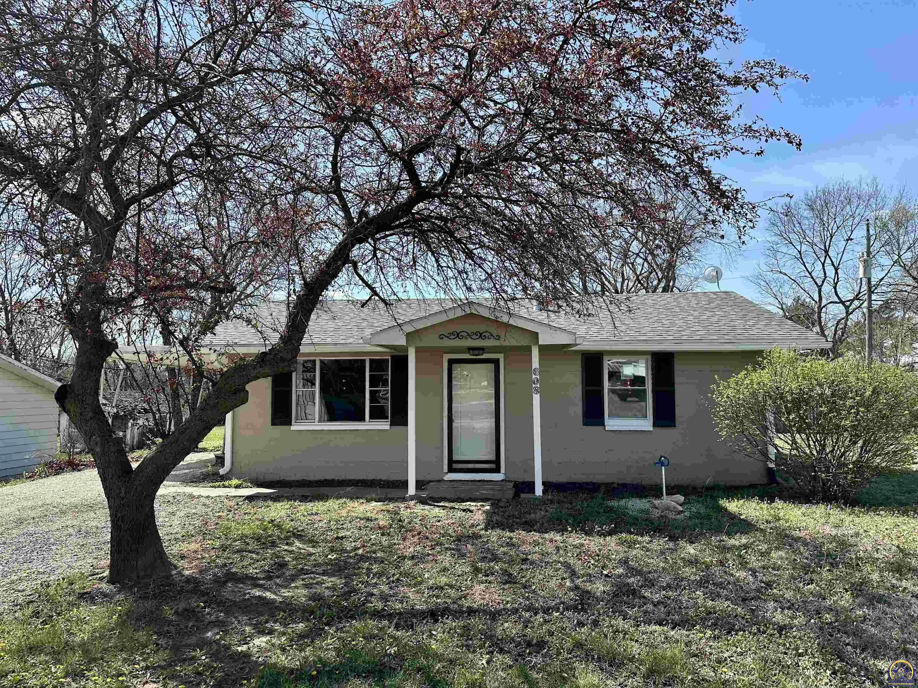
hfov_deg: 71.6
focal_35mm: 24
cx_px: 459
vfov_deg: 56.8
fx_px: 636
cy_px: 344
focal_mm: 6.86
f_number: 1.78
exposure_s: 1/3717
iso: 80
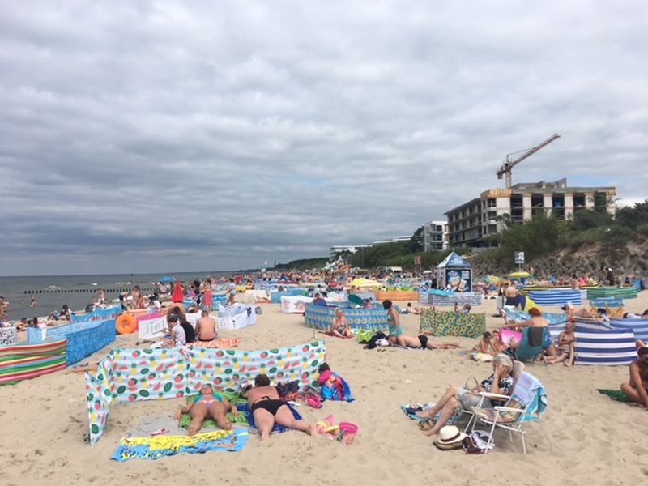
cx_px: 324
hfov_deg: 61.7
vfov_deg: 48.2
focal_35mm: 29
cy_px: 243
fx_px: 543
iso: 25
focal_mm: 4.15
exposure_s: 1/2079
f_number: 2.2
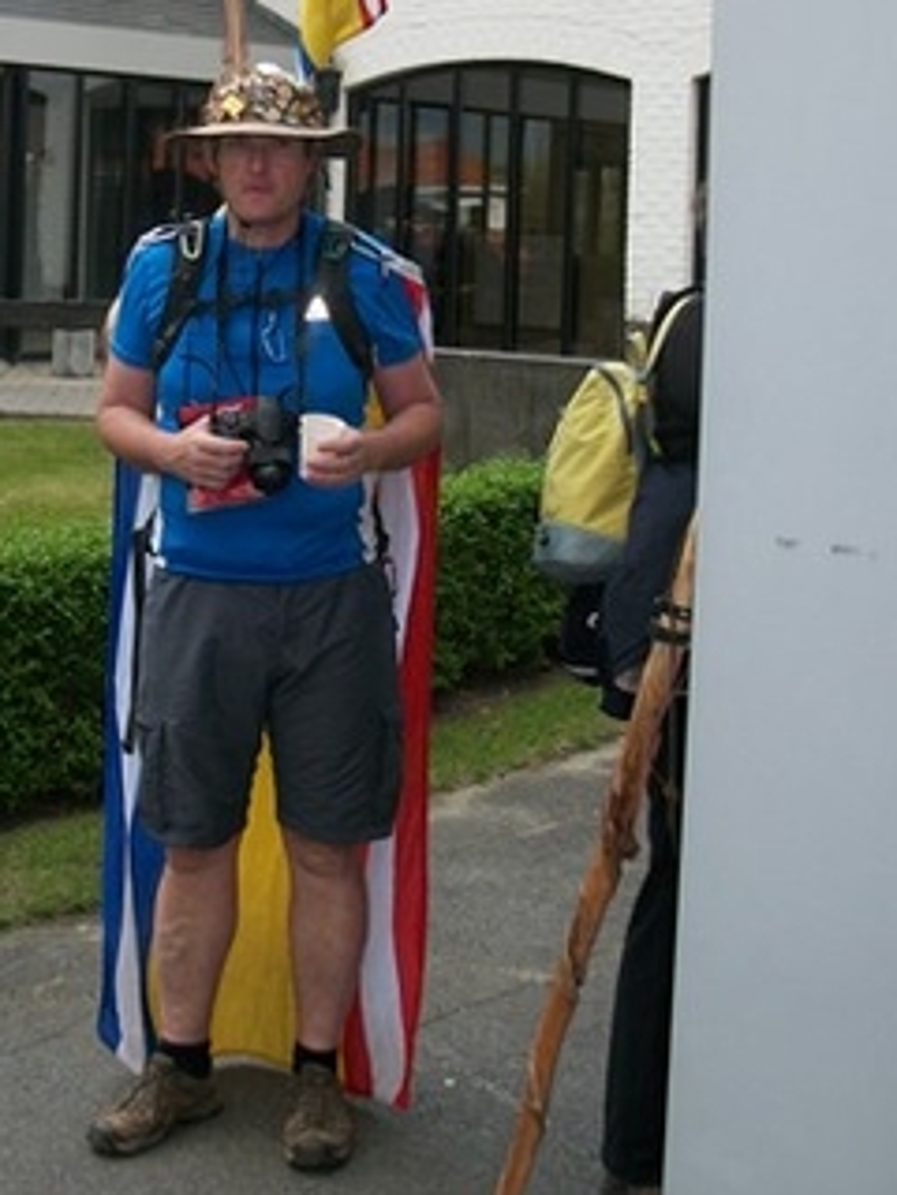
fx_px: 2073
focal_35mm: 60
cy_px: 284
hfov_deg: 24.0
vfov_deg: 31.5
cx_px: 168
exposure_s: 1/320
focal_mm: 5.7
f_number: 2.9
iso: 80
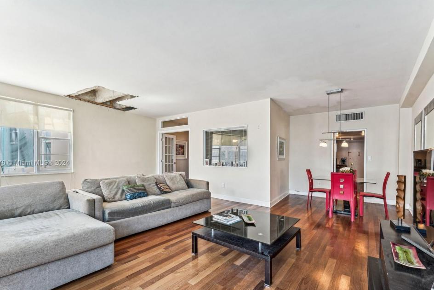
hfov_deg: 96.7
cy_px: 163
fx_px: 193
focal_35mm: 16
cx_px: 219
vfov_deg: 73.5
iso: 200
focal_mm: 14
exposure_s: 1/6
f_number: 9
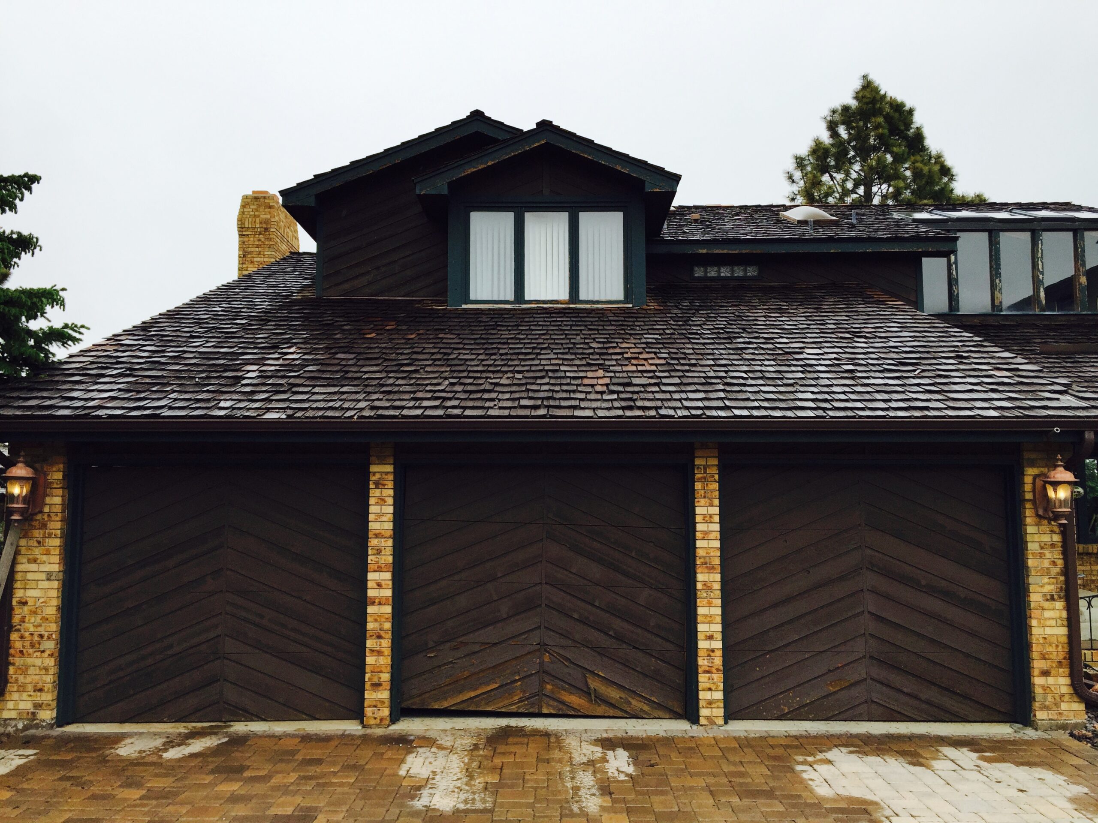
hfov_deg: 61.7
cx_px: 549
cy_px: 412
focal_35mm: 29
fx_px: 920
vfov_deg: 48.2
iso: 32
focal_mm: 4.15
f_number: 2.2
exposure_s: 1/732
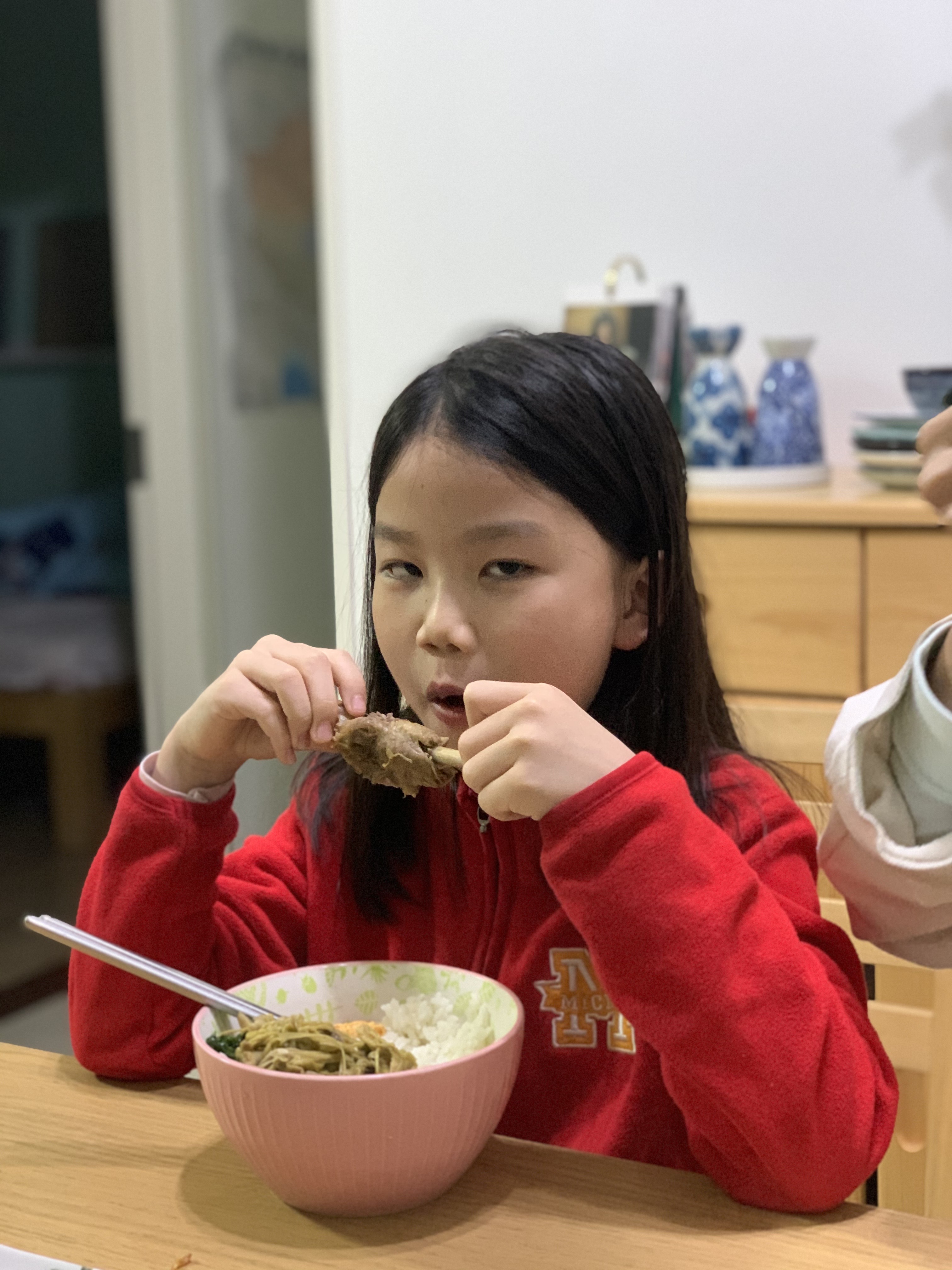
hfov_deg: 28.0
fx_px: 1907
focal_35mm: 52
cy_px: 635
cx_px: 476
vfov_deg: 36.8
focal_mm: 6
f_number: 2.4
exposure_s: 1/33
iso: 500
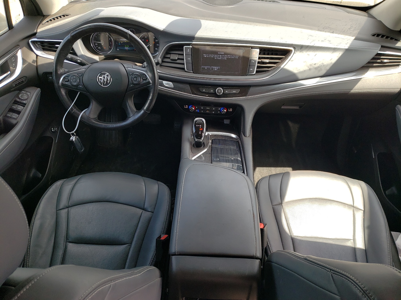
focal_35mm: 26
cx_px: 200
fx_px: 301
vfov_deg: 53.1
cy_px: 150
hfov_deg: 67.3
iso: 50
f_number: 1.5
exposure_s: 1/323
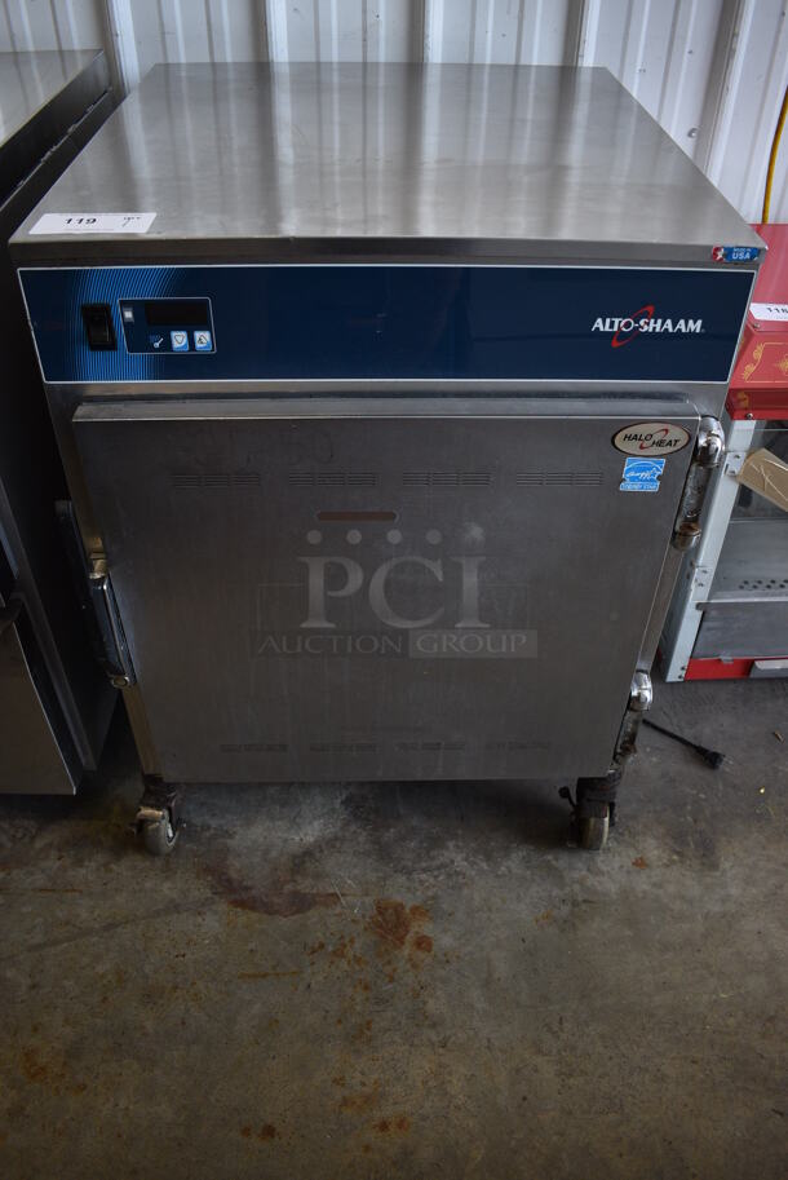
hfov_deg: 48.0
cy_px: 590
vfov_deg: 67.3
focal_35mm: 27
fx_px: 885
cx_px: 394
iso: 560
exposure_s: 1/250
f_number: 3.5
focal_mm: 18
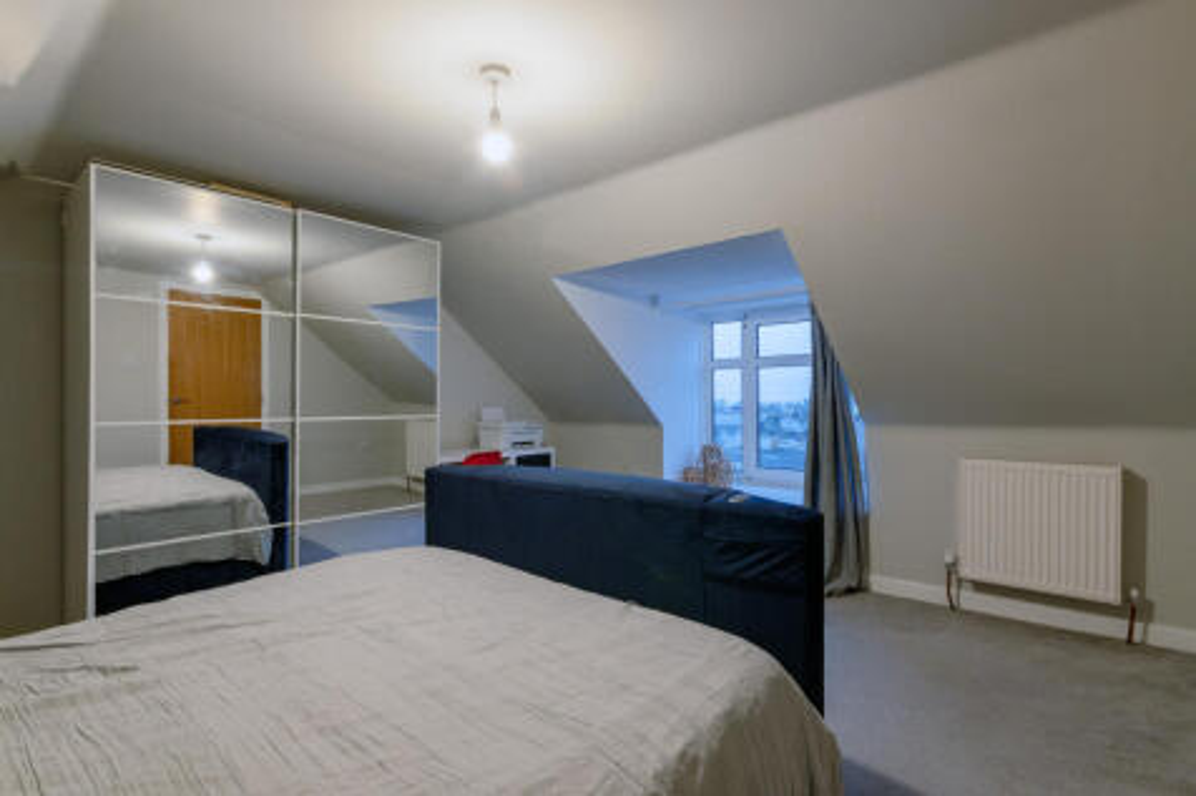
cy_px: 398
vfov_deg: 70.4
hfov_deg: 93.3
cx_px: 598
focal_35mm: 17
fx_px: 565
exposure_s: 1/10
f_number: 8
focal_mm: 17
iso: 1000
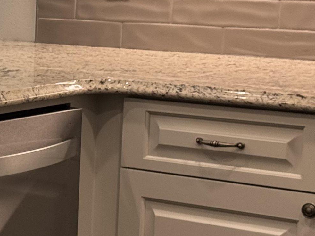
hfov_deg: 12.4
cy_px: 199
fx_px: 1365
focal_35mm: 150
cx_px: -175
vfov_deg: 9.9
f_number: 1.78
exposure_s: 1/120
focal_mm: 6.76
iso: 100
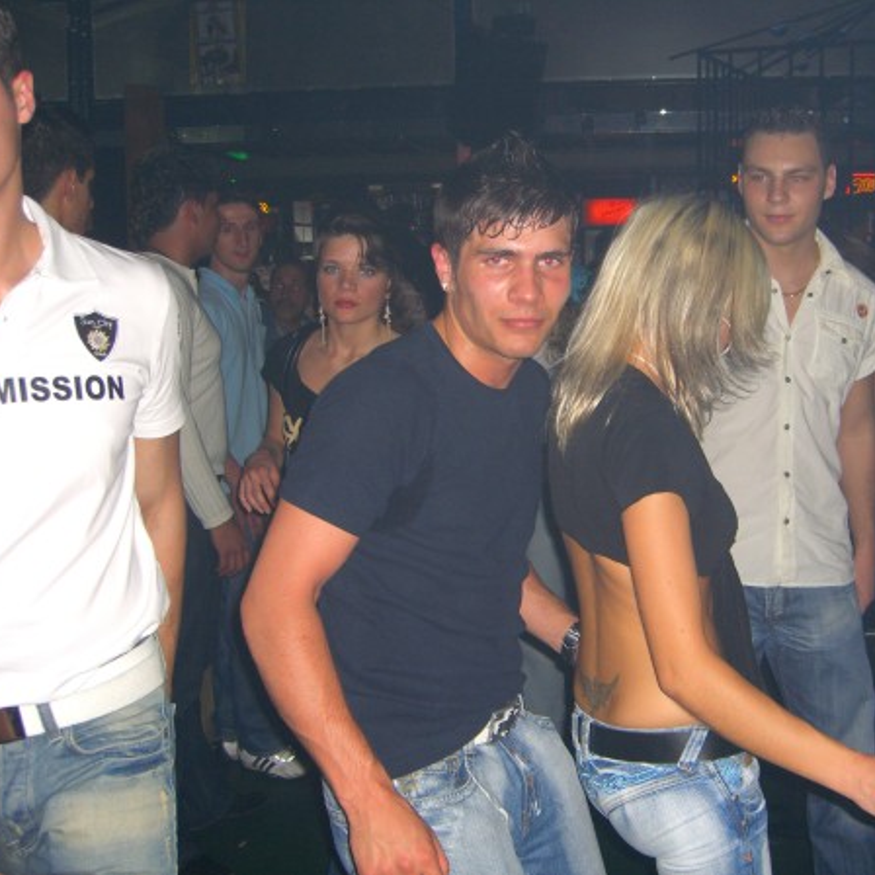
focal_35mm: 45
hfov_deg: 37.3
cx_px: 557
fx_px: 1287
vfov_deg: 37.6
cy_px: 438
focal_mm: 7.9
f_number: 2.8
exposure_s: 1/60
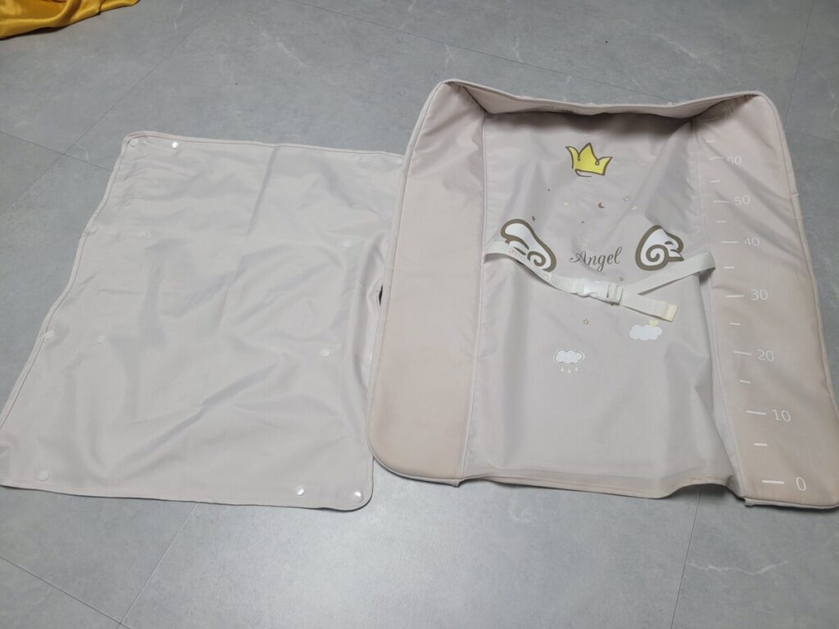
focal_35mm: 26
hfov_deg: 67.3
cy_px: 314
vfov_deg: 53.1
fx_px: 630
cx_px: 420
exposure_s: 1/120
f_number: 1.8
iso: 80
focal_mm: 5.4
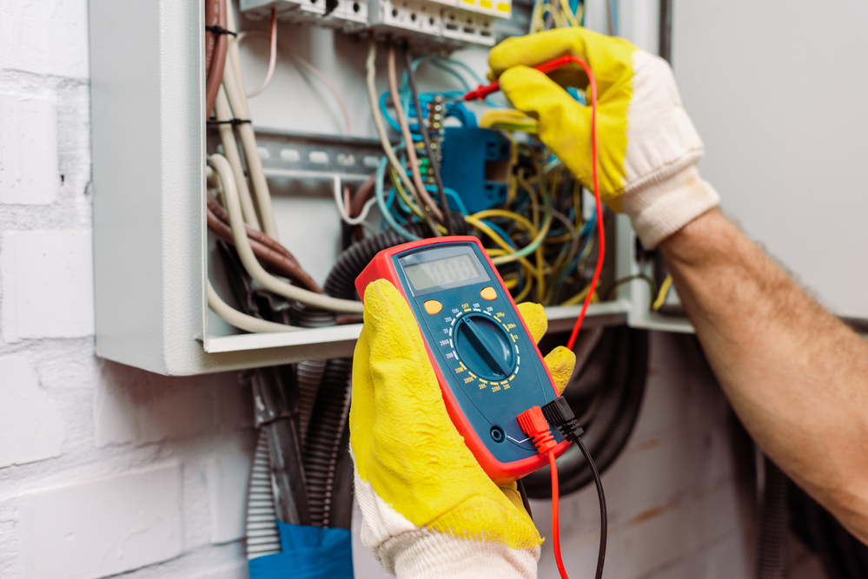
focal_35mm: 35
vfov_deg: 37.9
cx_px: 434
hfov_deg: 54.4
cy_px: 290
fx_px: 844
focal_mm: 35
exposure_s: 1/200
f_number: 4.5
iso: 250
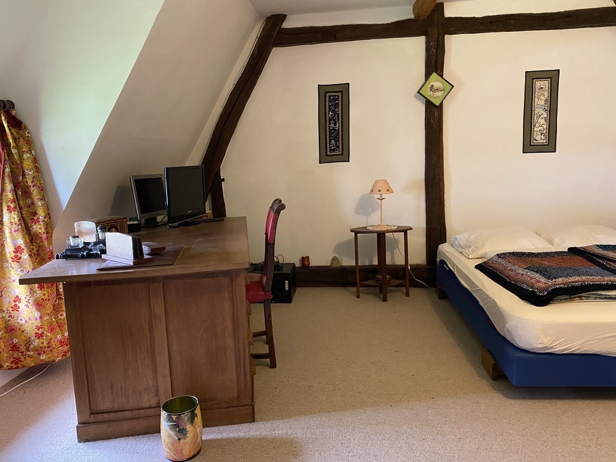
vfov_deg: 53.1
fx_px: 463
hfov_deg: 67.3
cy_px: 231
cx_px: 308
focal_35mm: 26
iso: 500
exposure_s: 1/50
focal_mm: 4.25
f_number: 1.8
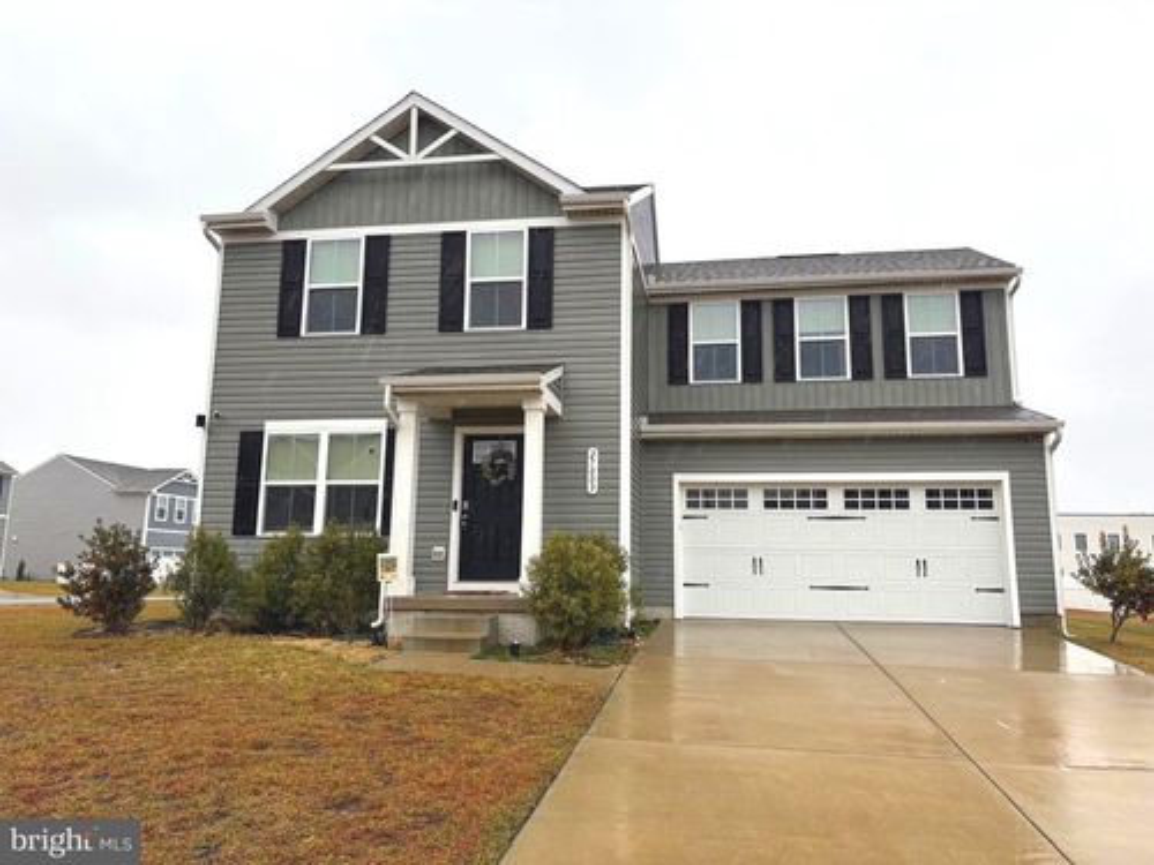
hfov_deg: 67.3
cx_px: 577
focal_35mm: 26
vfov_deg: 53.1
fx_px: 867
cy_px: 432
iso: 50
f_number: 1.6
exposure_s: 1/367
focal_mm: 5.96
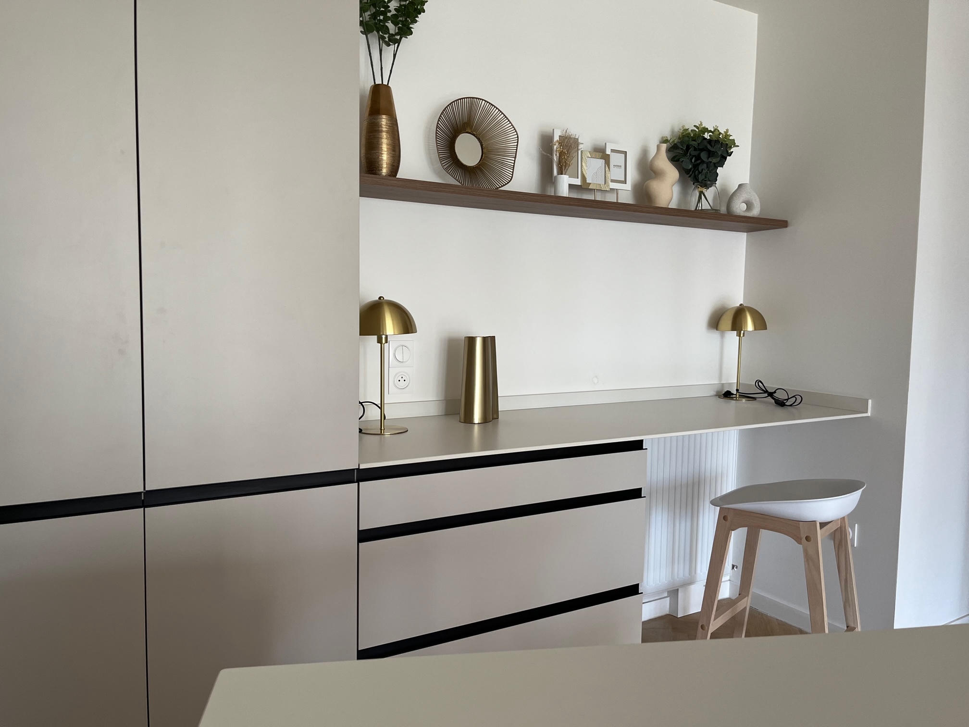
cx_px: 484
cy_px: 364
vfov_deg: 53.1
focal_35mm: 26
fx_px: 728
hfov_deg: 67.3
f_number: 1.6
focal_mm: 5.1
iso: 100
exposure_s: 1/121
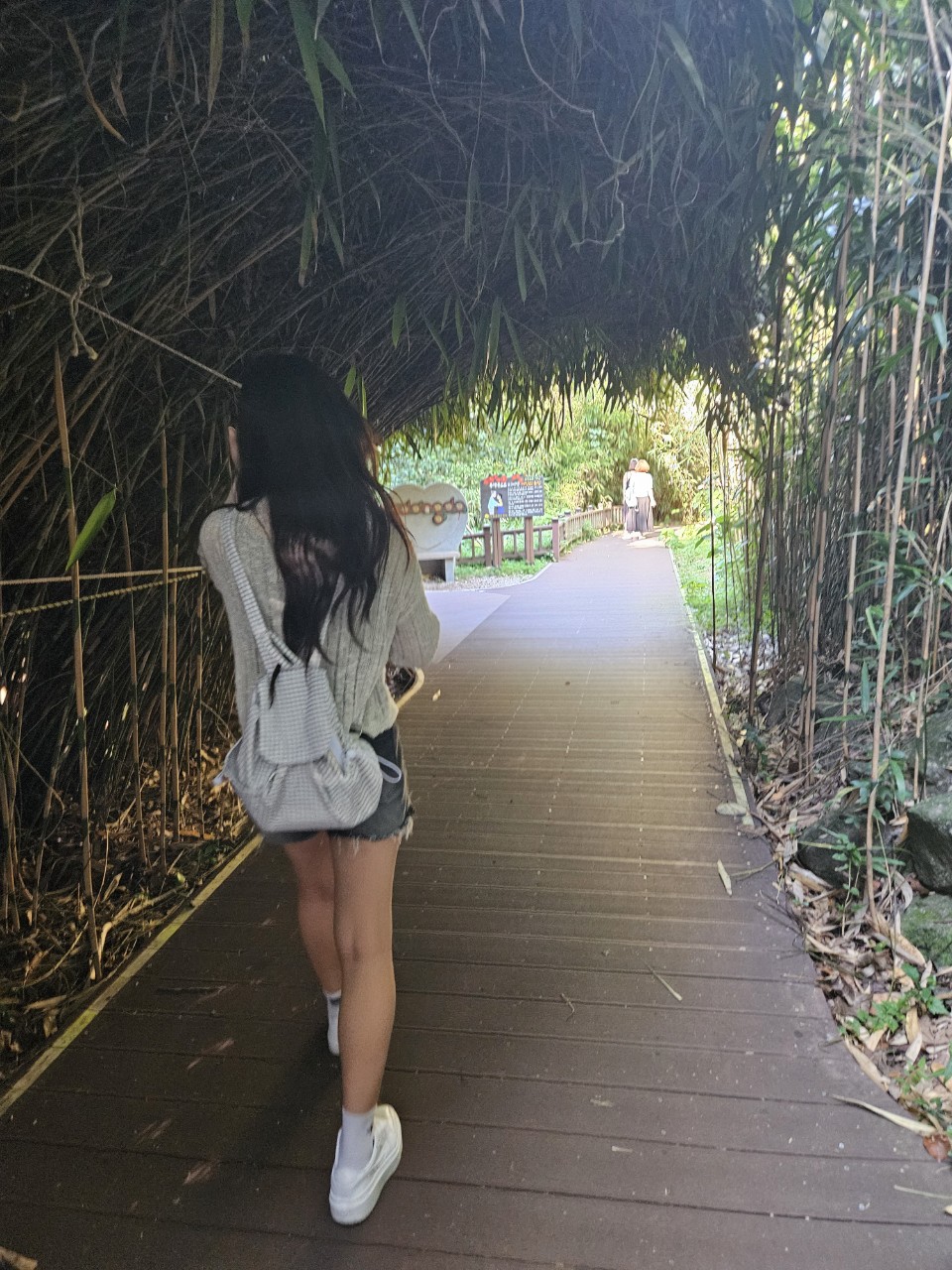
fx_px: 843
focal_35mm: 23
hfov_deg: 58.9
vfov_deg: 73.9
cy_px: 635
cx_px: 476
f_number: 1.8
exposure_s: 1/60
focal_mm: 5.4
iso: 500
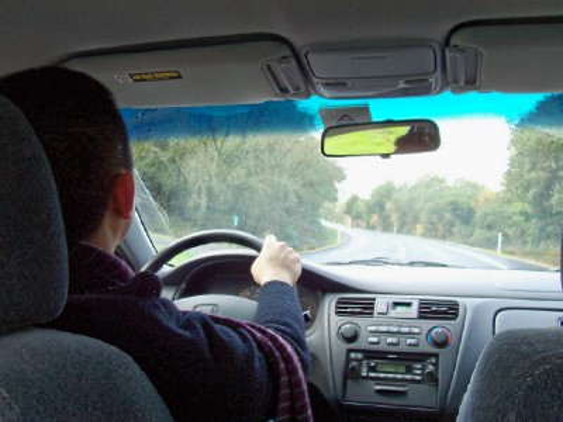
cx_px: 282
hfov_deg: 50.1
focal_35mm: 37
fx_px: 602
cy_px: 211
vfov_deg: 38.7
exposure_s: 1/125
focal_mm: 5.6
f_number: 2.8
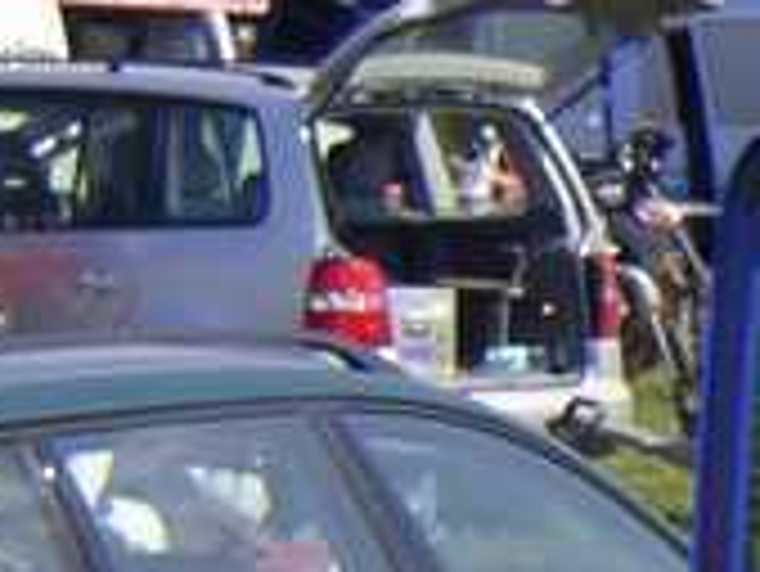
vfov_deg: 4.1
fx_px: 8019
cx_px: 1695
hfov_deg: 5.3
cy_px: 883
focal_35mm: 365
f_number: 3.6
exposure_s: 1/500
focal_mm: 11.9
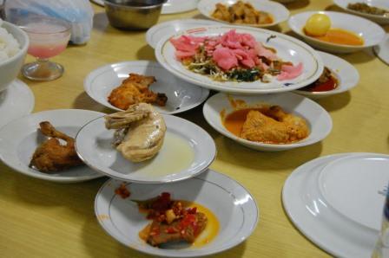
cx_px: 194
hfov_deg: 29.9
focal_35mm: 68
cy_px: 129
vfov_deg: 20.1
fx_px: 729
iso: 1600
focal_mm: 45
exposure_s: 1/40
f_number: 5.3
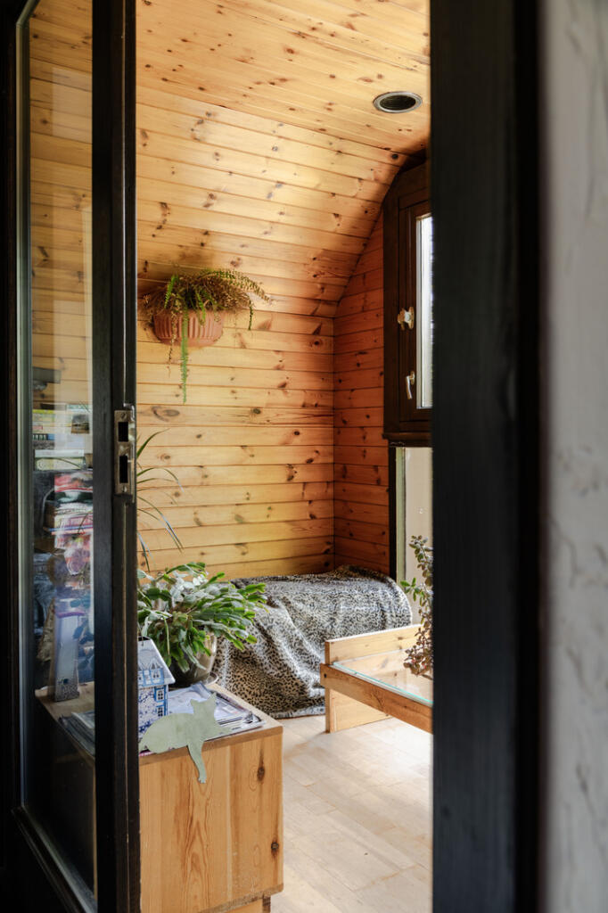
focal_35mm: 31
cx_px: 304
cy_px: 456
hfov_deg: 42.3
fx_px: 786
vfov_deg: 60.3
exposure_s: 1/4
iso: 200
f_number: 8
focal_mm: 31
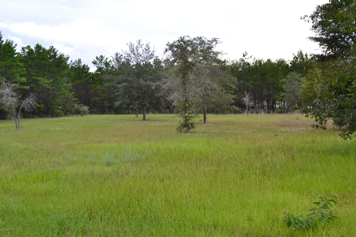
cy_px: 118
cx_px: 178
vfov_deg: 34.2
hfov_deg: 49.6
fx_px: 386
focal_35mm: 39
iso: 400
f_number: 9
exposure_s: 1/100
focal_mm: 26
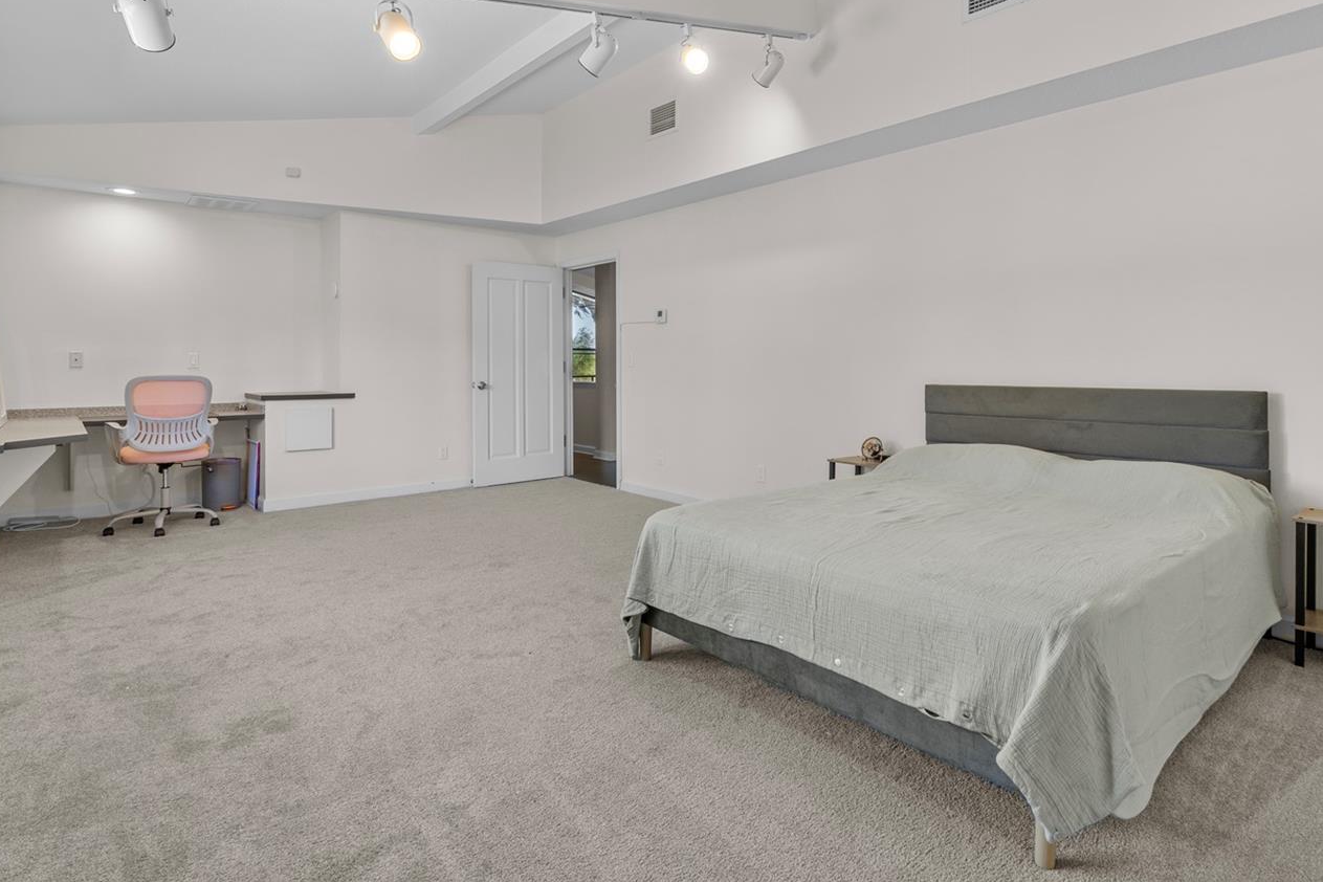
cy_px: 369
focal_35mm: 19
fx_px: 698
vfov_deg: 64.2
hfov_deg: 86.8
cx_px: 696
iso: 400
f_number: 9
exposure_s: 1/6
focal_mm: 10
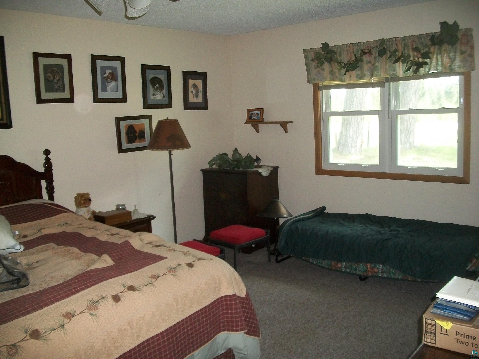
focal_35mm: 32
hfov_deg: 56.8
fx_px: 443
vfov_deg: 44.2
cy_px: 180
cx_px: 240
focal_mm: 5.7
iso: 240
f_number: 2.9
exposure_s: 1/60
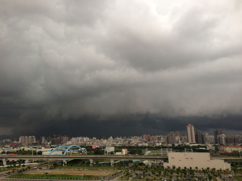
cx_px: 121
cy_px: 90
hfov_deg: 55.4
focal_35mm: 33
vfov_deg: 42.9
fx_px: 231
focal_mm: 4.13
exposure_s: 1/120
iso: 64
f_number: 2.4
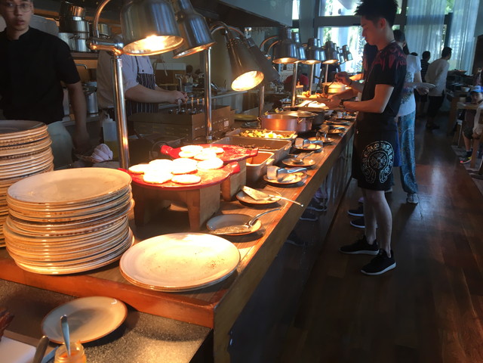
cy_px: 182
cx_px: 242
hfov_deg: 61.7
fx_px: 405
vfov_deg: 48.2
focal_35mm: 29
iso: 25
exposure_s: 1/33
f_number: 2.2
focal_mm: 4.15
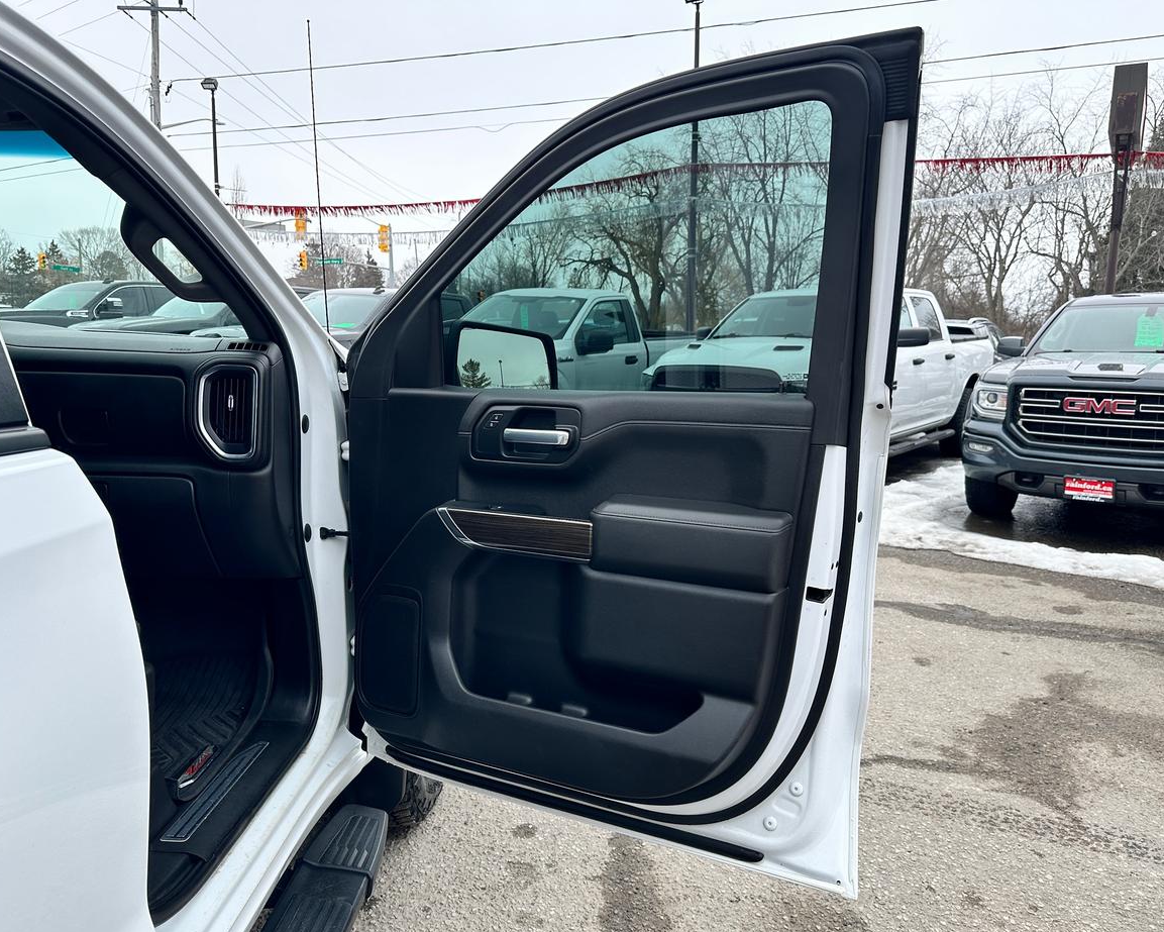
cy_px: 484
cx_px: 568
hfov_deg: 66.0
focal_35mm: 26
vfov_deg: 54.9
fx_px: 896
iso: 80
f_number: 1.78
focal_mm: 6.86
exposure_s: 1/1157
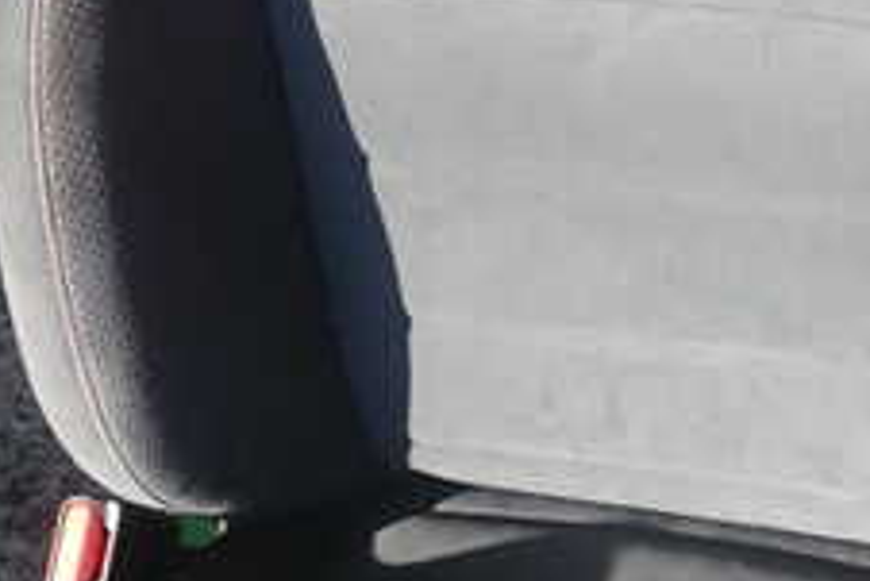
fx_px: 2732
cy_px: -112
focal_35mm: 113
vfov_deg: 11.9
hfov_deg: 18.0
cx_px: 643
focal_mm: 7.31
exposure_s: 1/80
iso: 100
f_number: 4
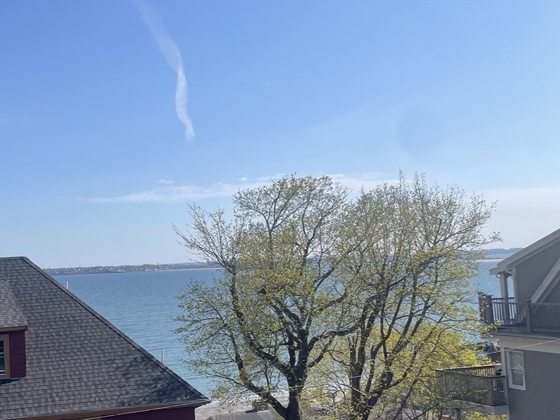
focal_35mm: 26
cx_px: 280
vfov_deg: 53.0
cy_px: 210
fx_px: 420
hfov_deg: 67.3
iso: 32
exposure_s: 1/5051
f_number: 1.6
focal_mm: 4.2
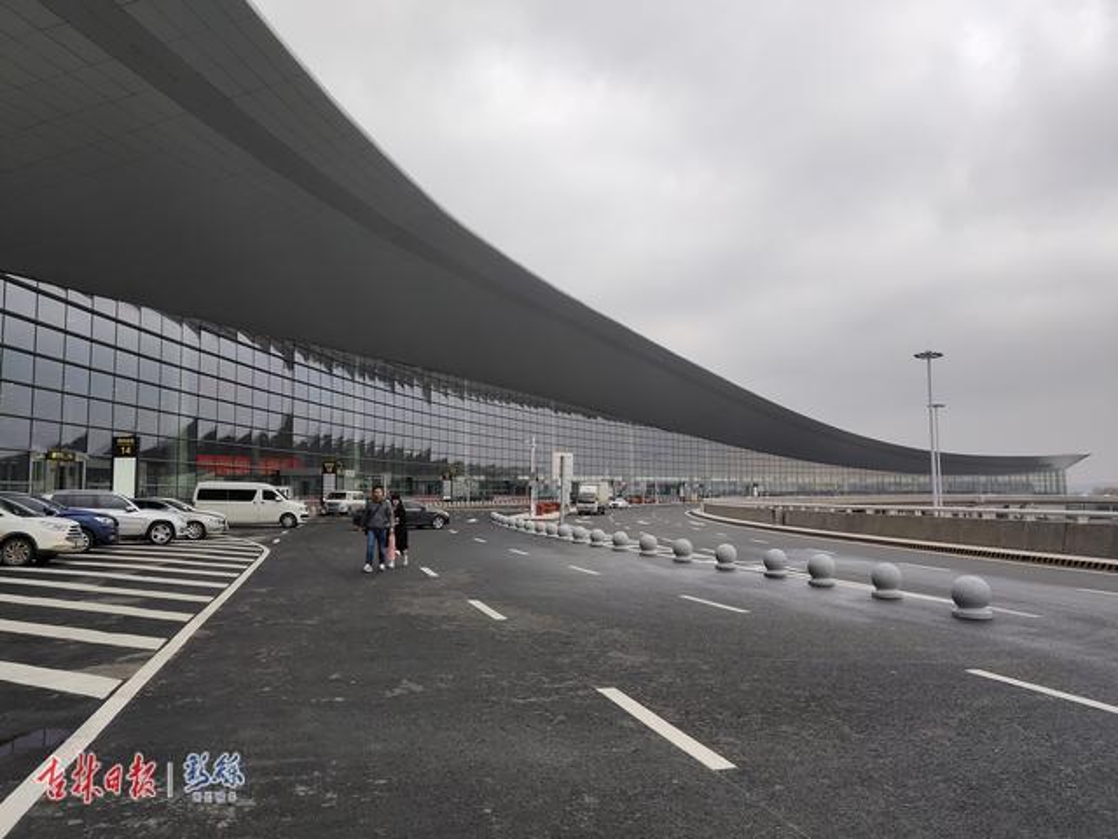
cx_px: 559
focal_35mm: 30
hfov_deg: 60.0
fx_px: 969
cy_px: 420
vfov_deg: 46.8
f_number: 1.8
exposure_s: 1/1980
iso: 50
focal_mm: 4.35
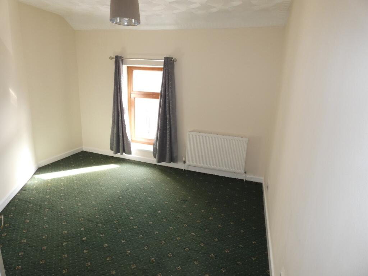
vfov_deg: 66.0
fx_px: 213
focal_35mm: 20
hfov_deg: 81.7
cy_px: 138
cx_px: 184
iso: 200
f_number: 2.8
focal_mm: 3.6
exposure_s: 1/60
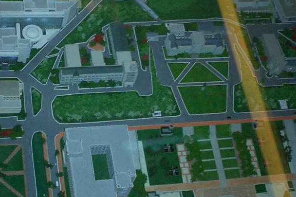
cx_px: 114
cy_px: 100
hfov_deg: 25.0
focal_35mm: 81
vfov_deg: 16.8
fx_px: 666
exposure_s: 1/40
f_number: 3.5
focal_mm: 5.6
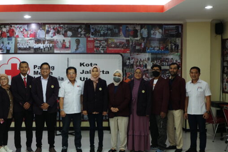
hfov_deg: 37.0
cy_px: 79
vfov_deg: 25.5
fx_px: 336
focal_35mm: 53
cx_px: 72
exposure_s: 1/30
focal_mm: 23.5
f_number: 4.4
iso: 800
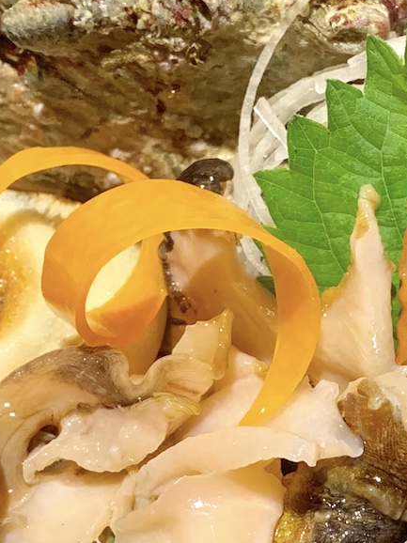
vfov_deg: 21.7
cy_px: 371
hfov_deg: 16.2
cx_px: 344
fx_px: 1412
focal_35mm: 90
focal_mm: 4.25
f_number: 1.8
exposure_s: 1/60
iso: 125
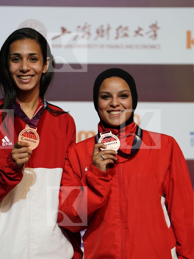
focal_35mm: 242
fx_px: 1808
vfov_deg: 8.2
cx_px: 67
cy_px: 129
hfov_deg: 6.1
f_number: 2.8
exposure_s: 1/250
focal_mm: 167
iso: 800
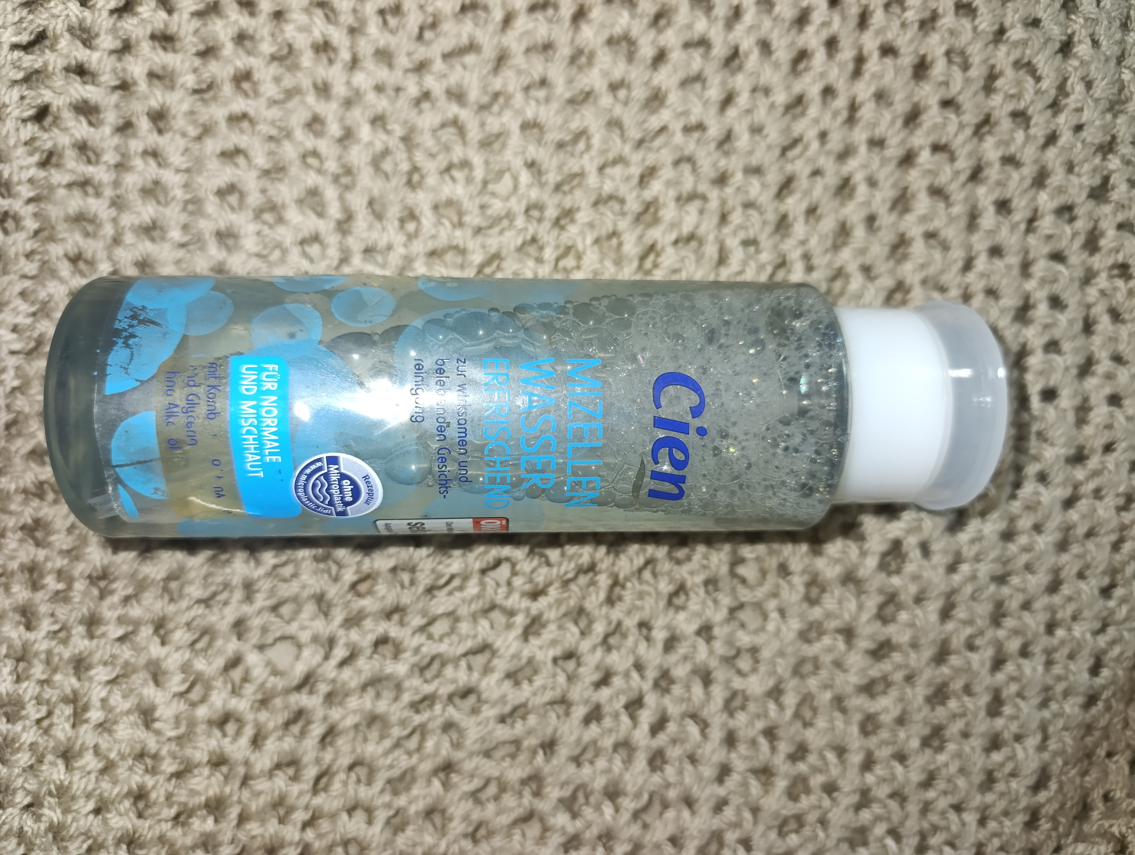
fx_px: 755
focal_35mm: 23
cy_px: 428
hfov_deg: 73.8
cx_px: 568
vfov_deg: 59.0
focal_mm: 6.14
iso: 500
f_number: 1.6
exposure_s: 1/100
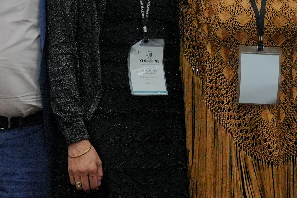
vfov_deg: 7.9
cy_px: 92
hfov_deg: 11.8
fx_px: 1435
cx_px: 220
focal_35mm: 174
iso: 1000
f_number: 2.8
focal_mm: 24
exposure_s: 1/100
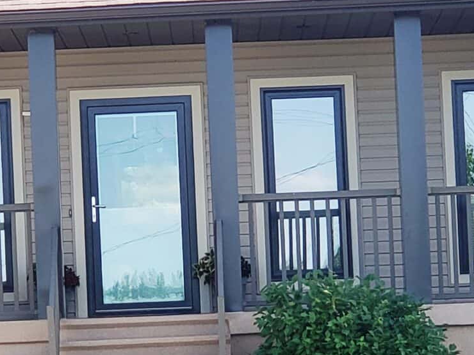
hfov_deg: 27.0
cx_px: 240
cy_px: 214
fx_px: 986
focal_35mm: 72
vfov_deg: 20.4
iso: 32
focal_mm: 6
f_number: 2.4
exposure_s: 1/171
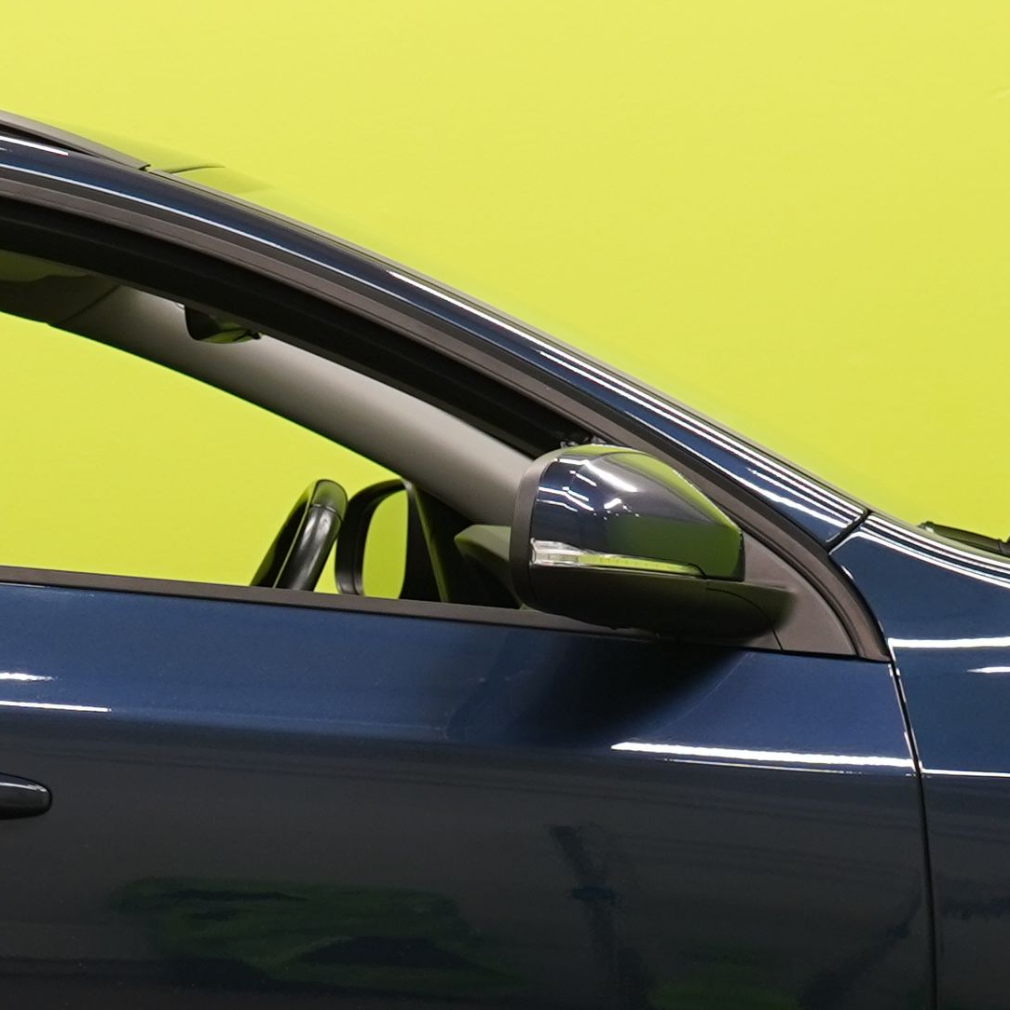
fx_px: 7295
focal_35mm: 221
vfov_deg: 7.9
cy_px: 786
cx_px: -165
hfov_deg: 7.9
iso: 400
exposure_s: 1/30
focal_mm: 47
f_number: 4.5
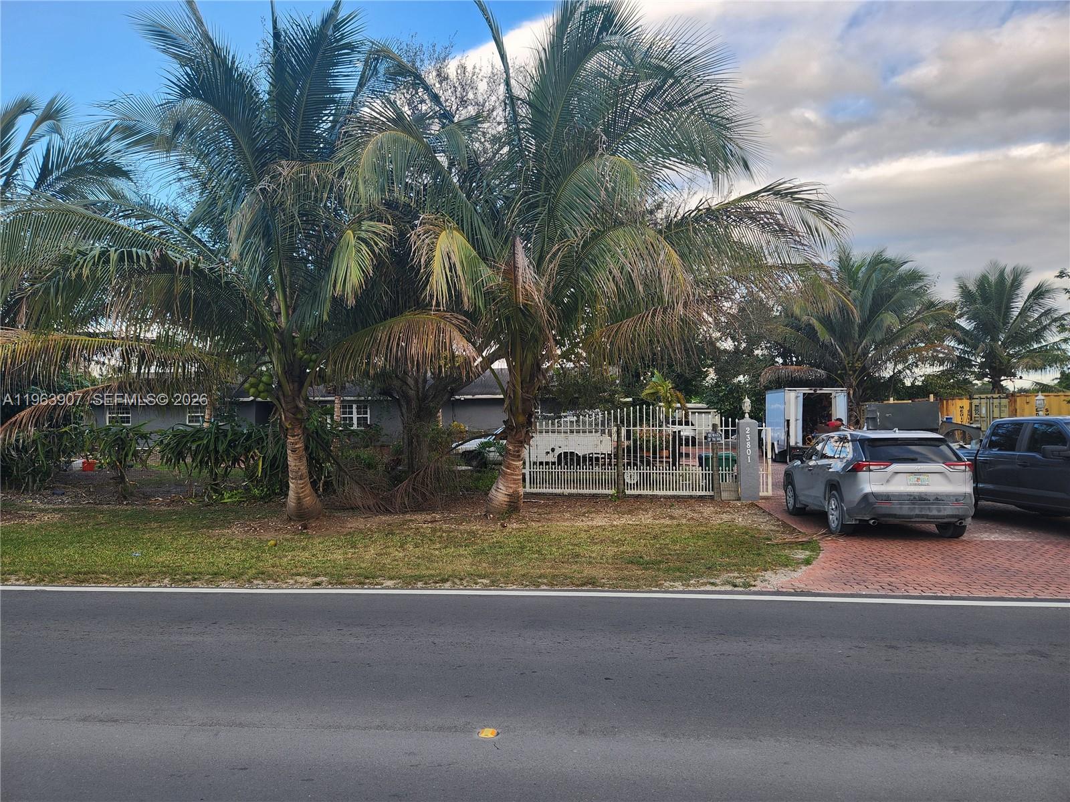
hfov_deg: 73.9
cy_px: 401
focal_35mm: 23
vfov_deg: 58.9
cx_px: 535
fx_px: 711
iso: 20
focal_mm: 5.4
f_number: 1.8
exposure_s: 1/270
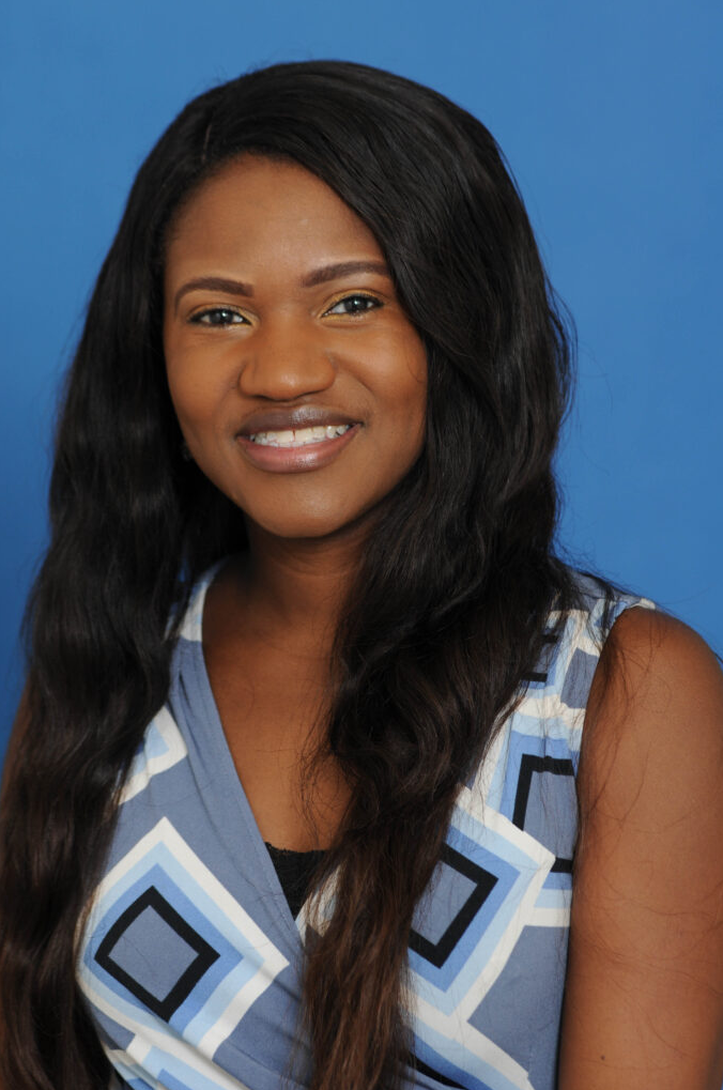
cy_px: 544
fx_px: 5698
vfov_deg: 10.9
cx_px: 362
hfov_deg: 7.3
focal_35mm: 189
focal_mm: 125
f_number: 4.5
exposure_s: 1/125
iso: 200
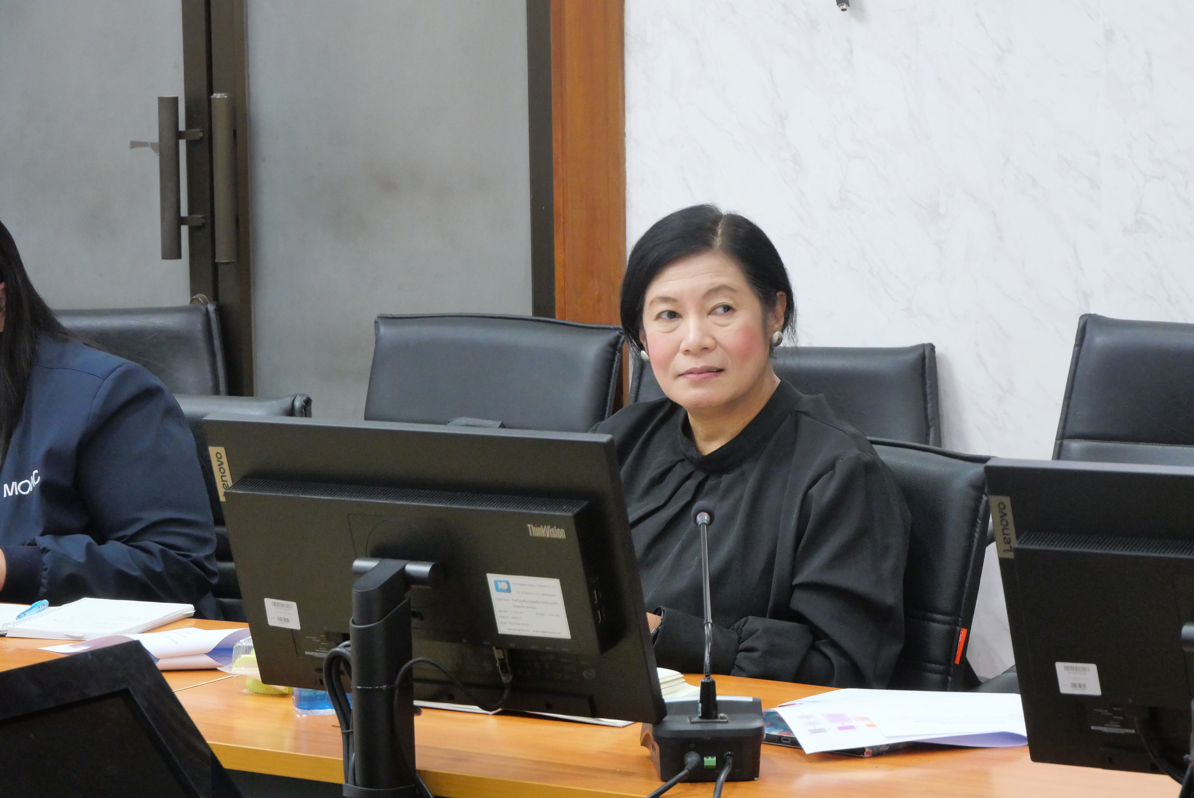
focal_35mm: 124
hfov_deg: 16.5
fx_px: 4115
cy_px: 399
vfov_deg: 11.1
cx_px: 597
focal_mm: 60
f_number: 7.1
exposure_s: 1/30
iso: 3200
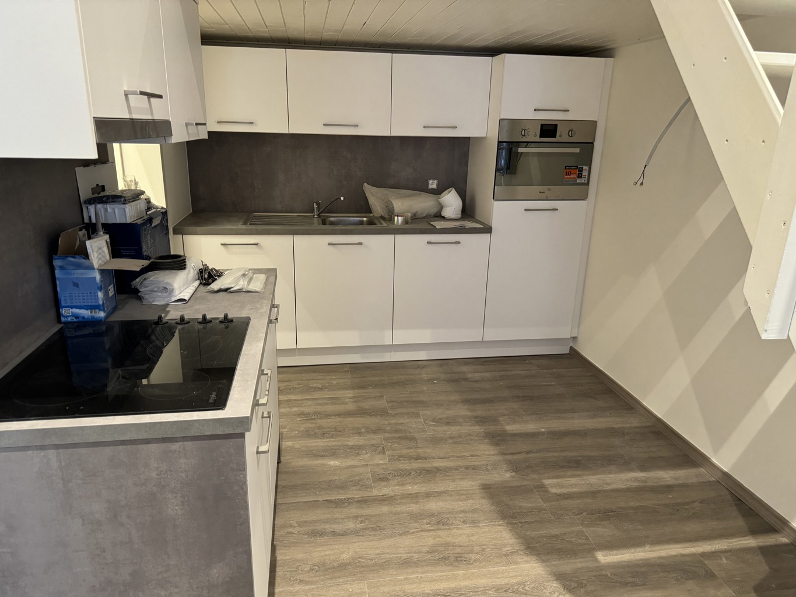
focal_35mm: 24
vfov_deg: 56.8
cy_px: 298
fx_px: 552
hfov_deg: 71.6
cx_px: 398
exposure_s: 1/50
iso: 400
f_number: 1.78
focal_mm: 6.86
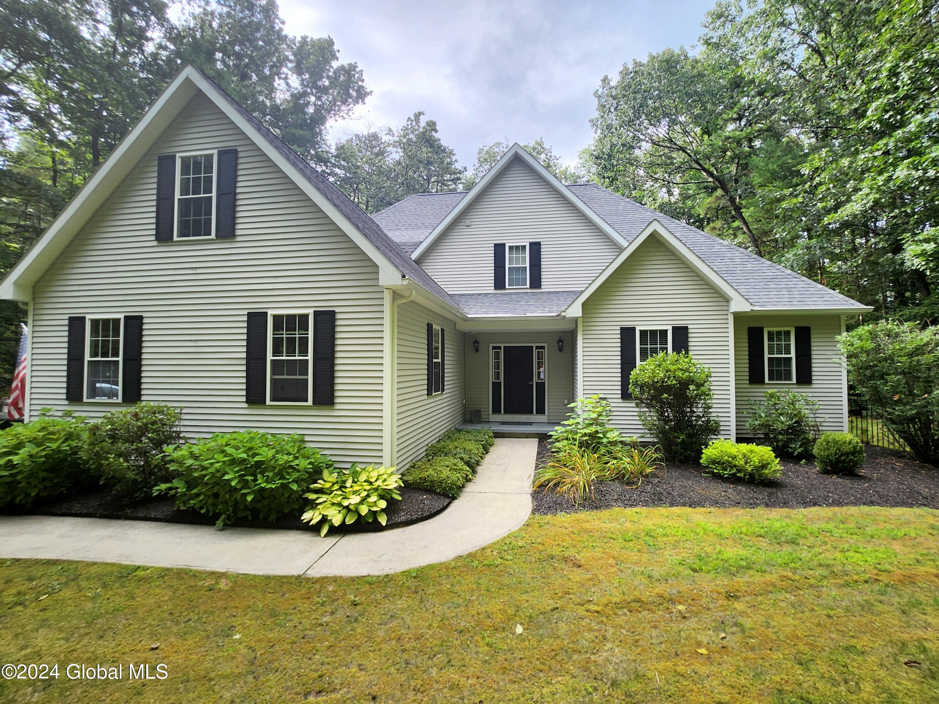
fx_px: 353
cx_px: 470
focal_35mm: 13
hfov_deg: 106.2
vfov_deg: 89.9
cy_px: 352
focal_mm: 1.7
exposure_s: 1/187
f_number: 2.2
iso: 32
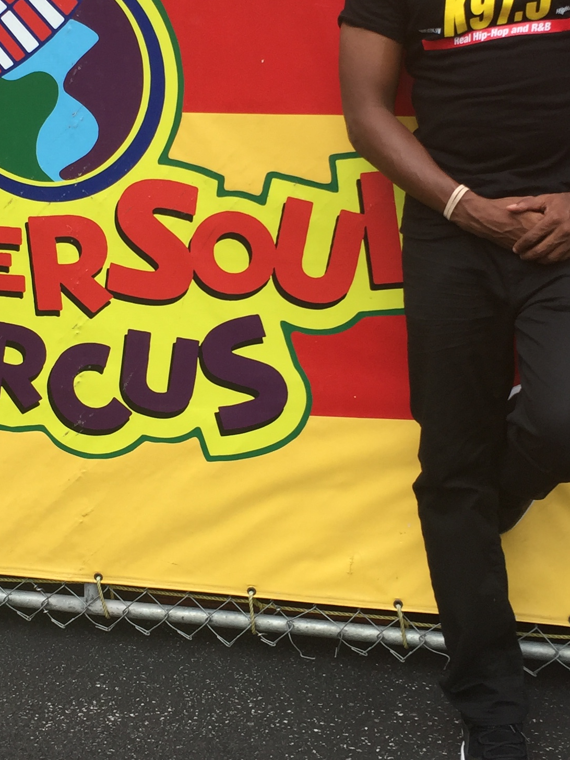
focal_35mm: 65
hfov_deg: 22.5
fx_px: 1427
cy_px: 263
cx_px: 215
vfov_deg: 29.6
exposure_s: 1/791
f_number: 2.2
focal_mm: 4.15
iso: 32
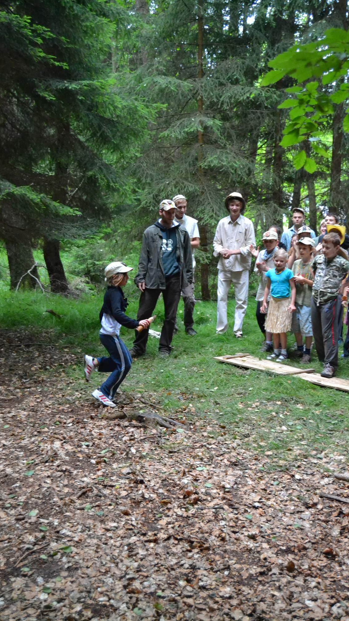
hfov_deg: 31.2
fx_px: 625
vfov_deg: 52.8
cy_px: 311
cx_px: 168
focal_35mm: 38
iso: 3200
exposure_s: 1/320
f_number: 3.8
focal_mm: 24
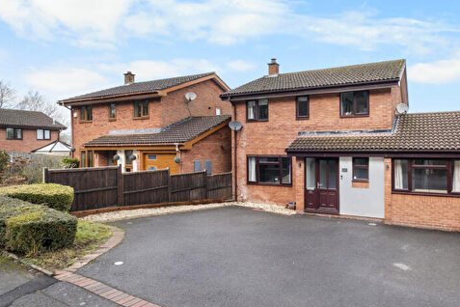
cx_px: 298
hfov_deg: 76.6
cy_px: 149
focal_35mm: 22
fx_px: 281
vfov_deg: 57.2
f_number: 8
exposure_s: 1/210
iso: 160
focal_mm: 10
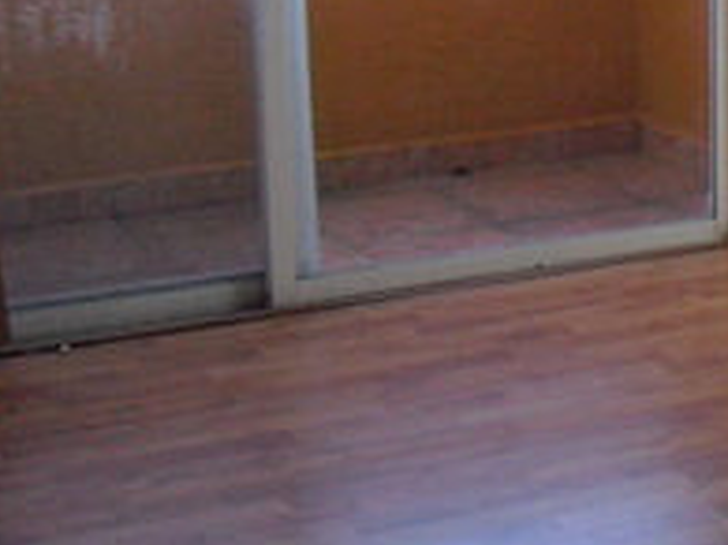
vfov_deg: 12.2
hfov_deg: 15.6
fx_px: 2480
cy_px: -138
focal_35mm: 118
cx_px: 1042
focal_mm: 6.3
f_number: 3.1
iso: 400
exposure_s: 1/250
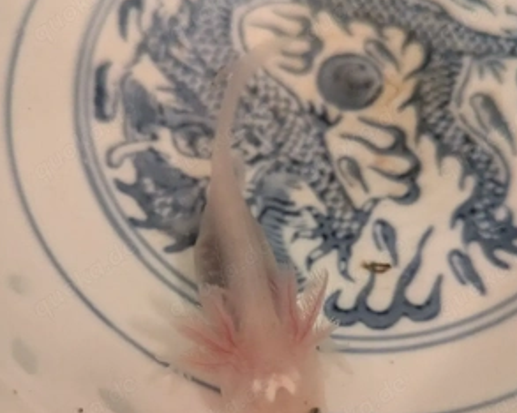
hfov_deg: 55.7
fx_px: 489
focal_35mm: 32
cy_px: 297
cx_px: 258
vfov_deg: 44.6
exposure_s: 1/101
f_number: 1.7
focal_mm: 4.53
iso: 2824
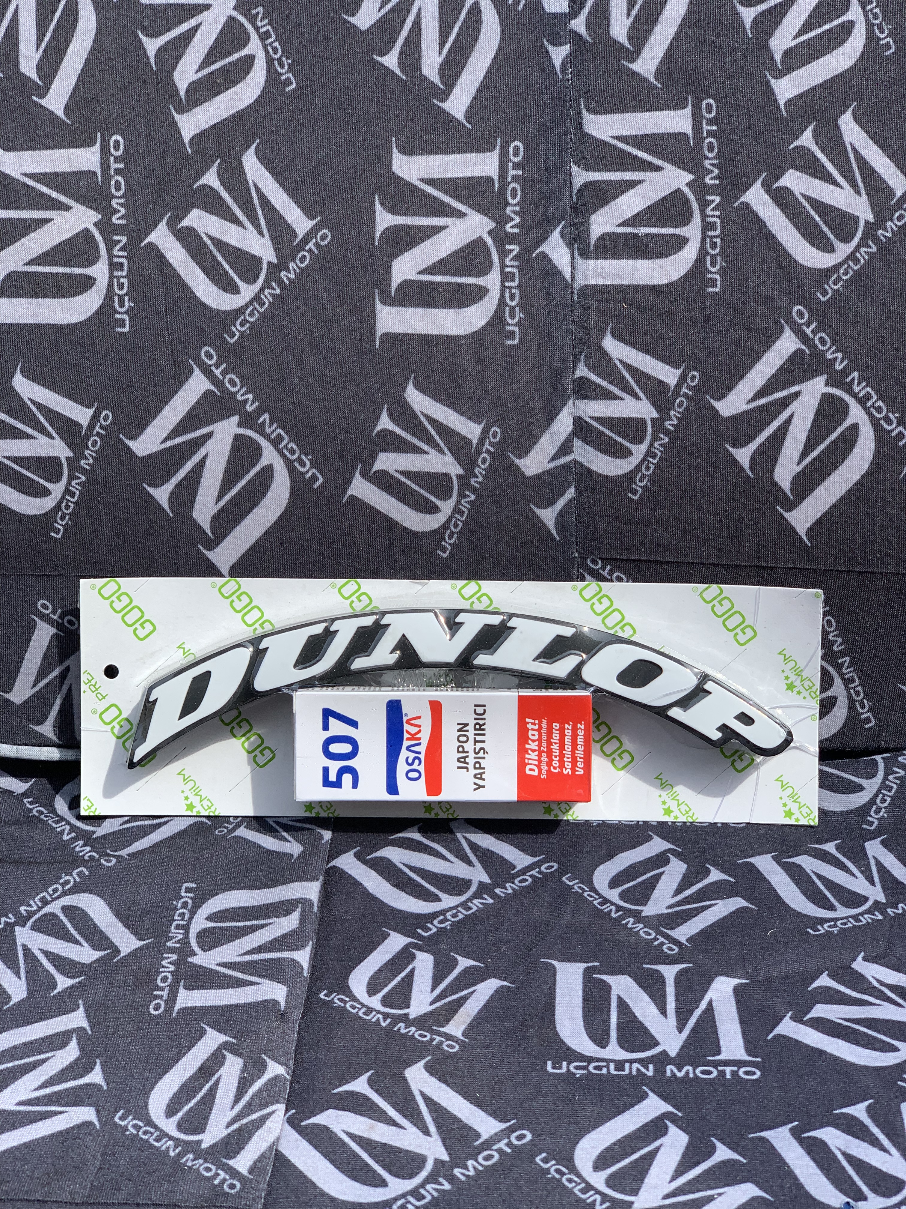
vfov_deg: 36.8
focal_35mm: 52
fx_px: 1815
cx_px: 453
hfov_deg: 28.0
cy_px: 604
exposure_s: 1/826
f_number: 2.4
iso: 16
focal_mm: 6
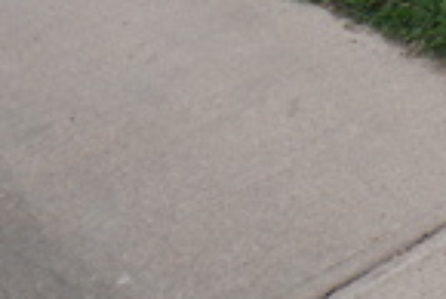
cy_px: -495
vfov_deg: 10.9
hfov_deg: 14.3
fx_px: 1228
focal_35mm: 99
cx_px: 1058
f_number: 4
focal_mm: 12
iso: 125
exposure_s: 1/160
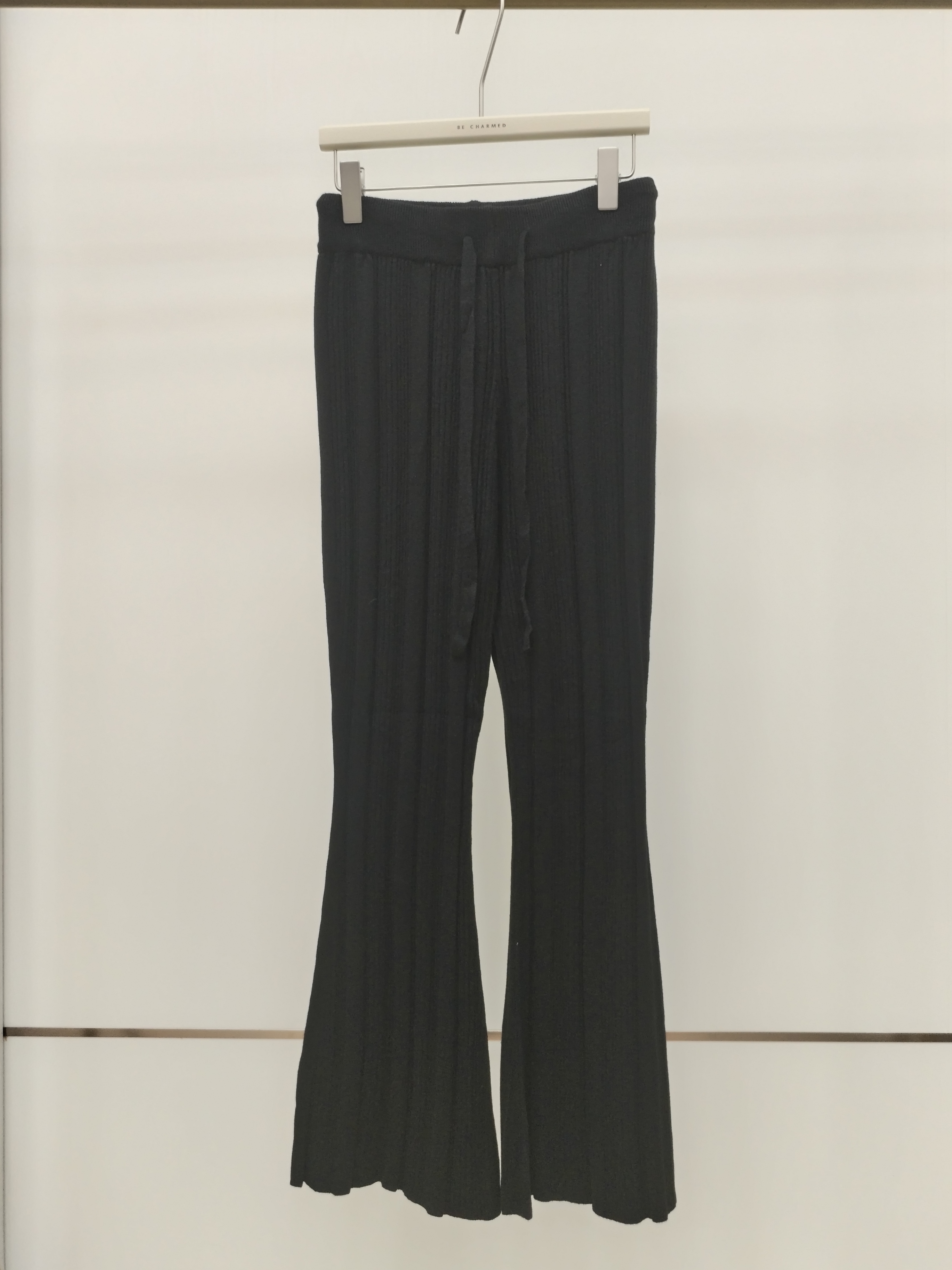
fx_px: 1100
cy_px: 630
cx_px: 490
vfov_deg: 60.0
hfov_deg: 46.8
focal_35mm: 30
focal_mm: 4.75
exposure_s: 1/50
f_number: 1.8
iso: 190
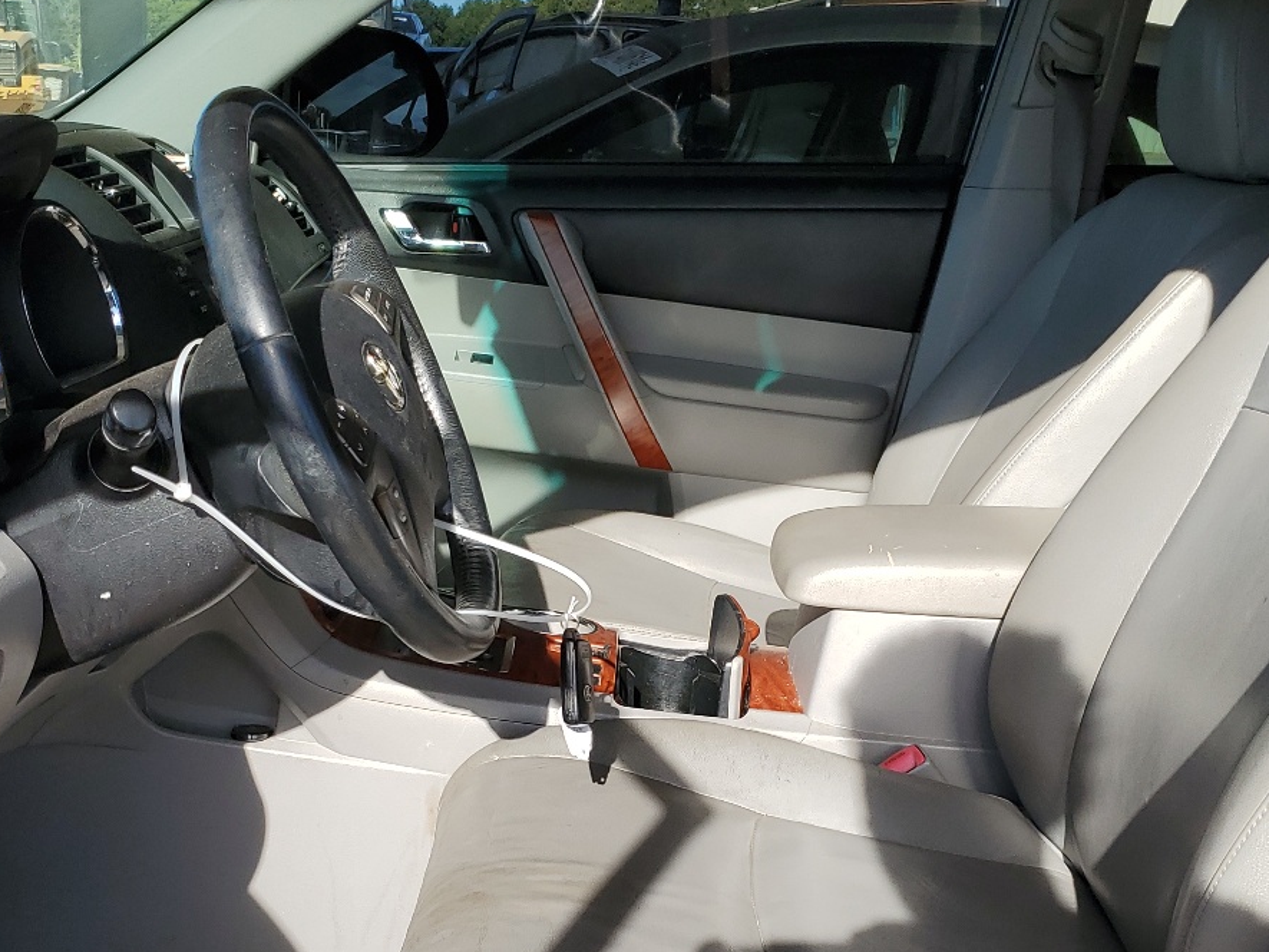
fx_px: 1723
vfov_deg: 30.7
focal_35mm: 47
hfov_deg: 40.4
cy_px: 634
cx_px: 635
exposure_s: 1/1429
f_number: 1.5
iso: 50
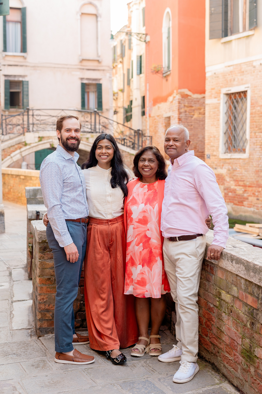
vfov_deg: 39.6
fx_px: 547
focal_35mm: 50
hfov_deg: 27.0
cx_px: 131
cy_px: 197
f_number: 3.5
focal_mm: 50
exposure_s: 1/250
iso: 320
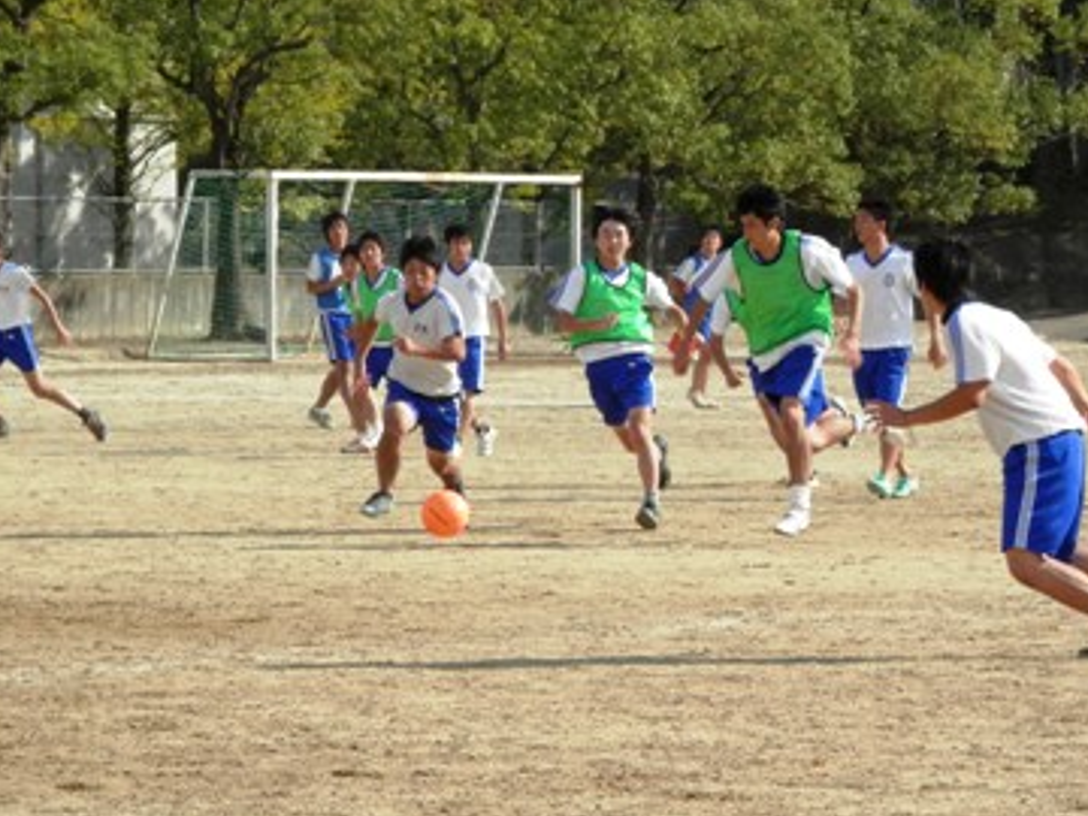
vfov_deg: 6.5
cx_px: 620
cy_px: 384
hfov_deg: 8.6
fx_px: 7229
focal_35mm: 230
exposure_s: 1/320
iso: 80
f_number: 5.8
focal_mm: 33.2
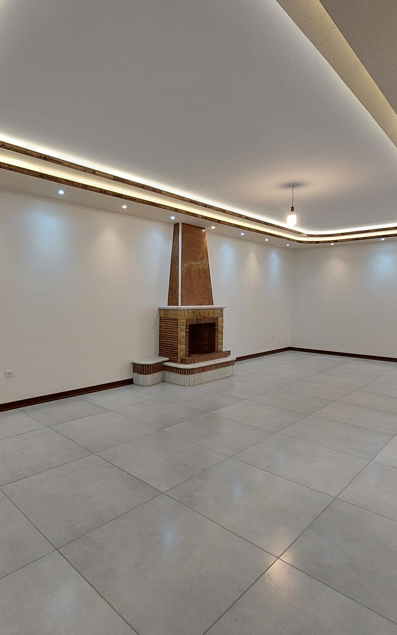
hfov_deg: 60.6
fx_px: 329
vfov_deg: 88.0
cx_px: 130
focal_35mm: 19
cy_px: 315
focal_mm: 1.74
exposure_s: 1/50
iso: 100
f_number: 2.2
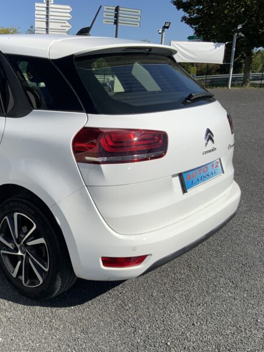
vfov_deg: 47.9
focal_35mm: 39
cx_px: 40
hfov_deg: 35.2
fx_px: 397
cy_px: 176
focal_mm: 3
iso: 16
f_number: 1.8
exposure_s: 1/2959
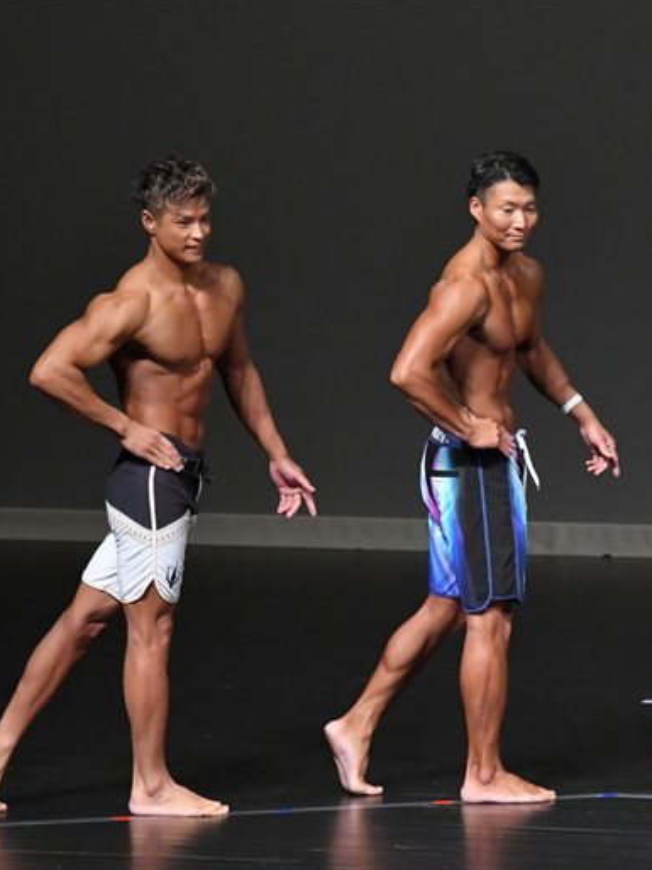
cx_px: 434
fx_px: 10934
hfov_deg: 3.4
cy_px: 435
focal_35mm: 435
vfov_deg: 4.6
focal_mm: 200
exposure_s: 1/400
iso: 5000
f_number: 5.6
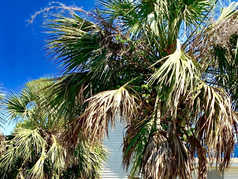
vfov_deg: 18.7
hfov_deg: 26.4
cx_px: 41
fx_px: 495
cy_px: 247
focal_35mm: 72
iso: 25
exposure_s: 1/1536
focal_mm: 4.25
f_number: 1.8
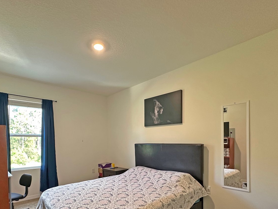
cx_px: 129
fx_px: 161
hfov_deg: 81.6
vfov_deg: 63.7
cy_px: 145
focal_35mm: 20
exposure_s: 1/60
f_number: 2.2
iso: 320
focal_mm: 2.22
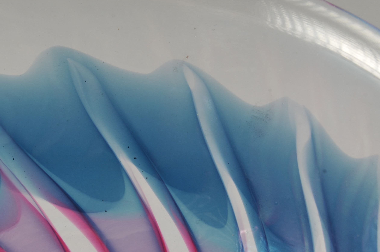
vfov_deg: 9.8
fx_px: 1474
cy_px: 138
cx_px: 106
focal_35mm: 140
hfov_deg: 14.6
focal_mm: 55
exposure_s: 1/250
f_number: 18
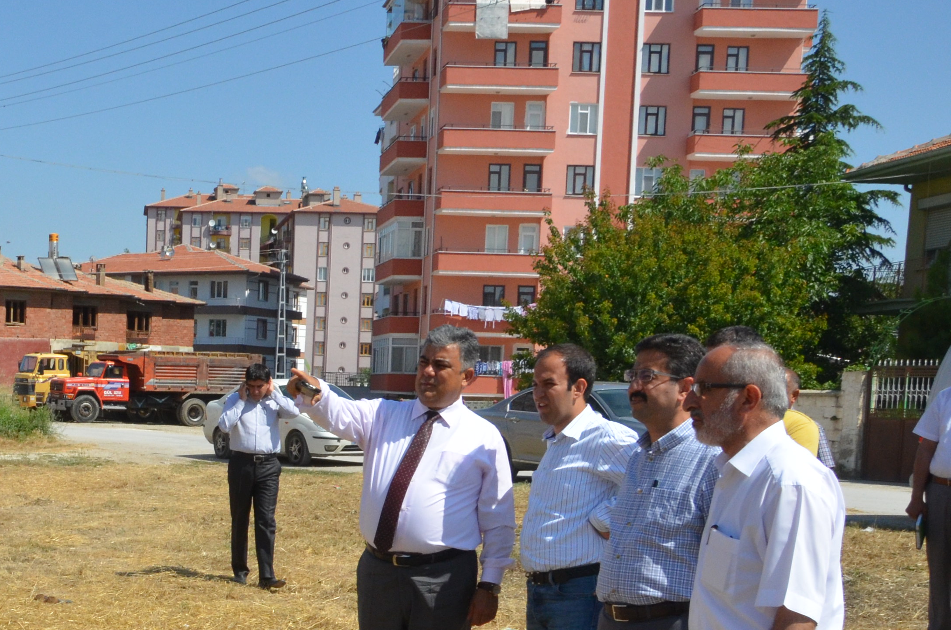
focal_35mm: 61
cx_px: -55
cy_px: 661
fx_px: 1608
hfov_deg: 30.1
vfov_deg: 21.2
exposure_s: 1/800
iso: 800
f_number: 14
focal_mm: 18
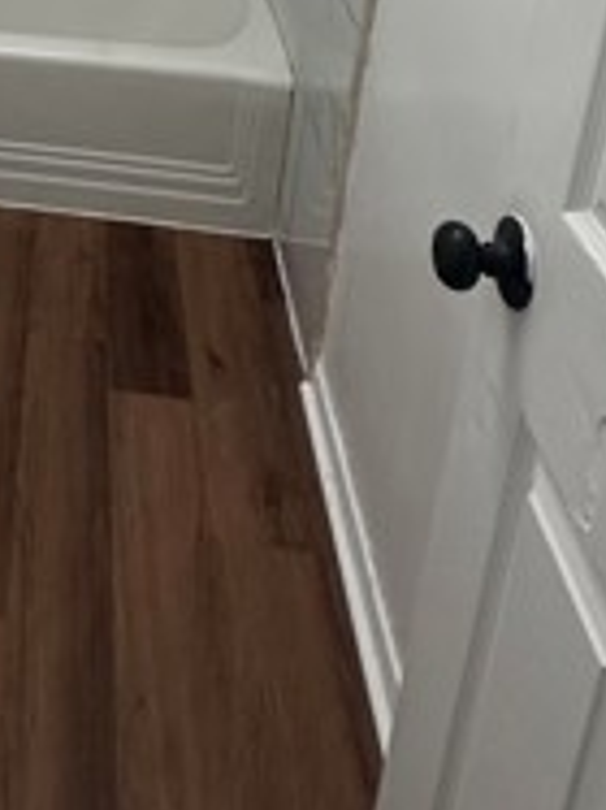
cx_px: -126
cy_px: -152
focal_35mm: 48
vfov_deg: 32.9
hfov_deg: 26.7
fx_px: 1122
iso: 160
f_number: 2.2
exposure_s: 1/60
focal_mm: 2.22
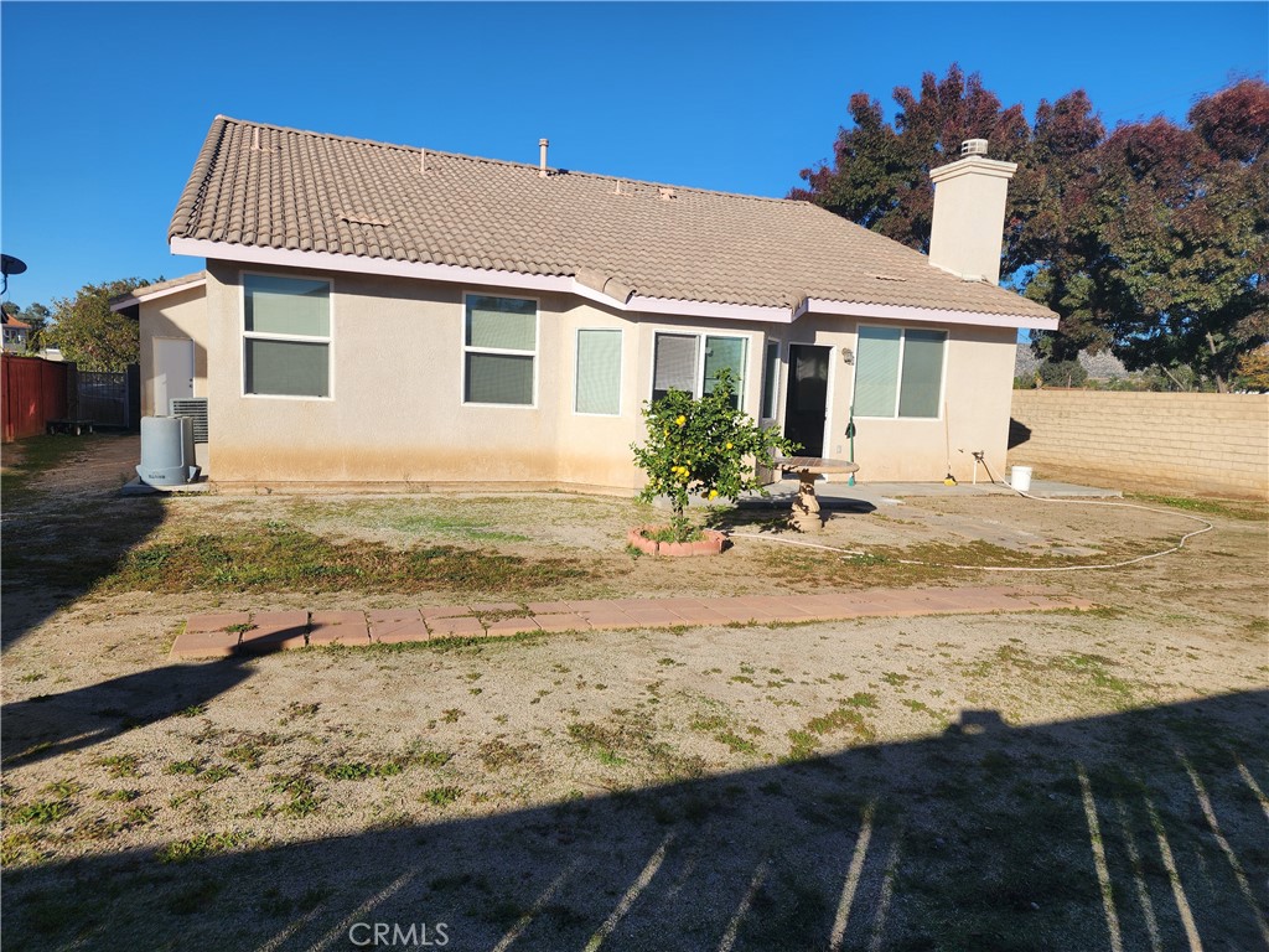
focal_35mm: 23
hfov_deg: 73.9
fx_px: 843
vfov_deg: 58.9
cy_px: 476
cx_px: 634
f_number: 1.8
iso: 12
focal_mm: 6.4
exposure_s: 1/1202
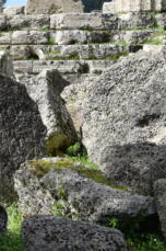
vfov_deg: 23.6
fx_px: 583
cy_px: 24
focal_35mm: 84
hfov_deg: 16.1
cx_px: 23
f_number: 3.8
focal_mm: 20
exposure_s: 1/800
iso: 100
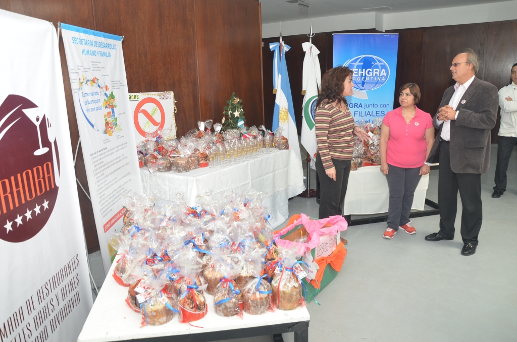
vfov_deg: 47.7
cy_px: 171
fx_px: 387
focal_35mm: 27
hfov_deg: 67.5
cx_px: 258
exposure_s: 1/160
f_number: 6.3
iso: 400
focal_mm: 18
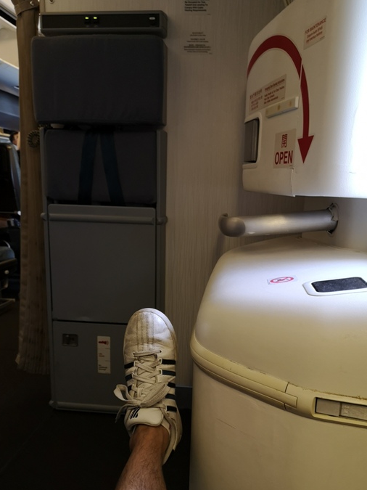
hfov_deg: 44.1
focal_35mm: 32
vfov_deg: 56.5
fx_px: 452
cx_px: 195
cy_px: 285
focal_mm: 3.95
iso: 200
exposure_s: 1/33.3
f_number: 1.8
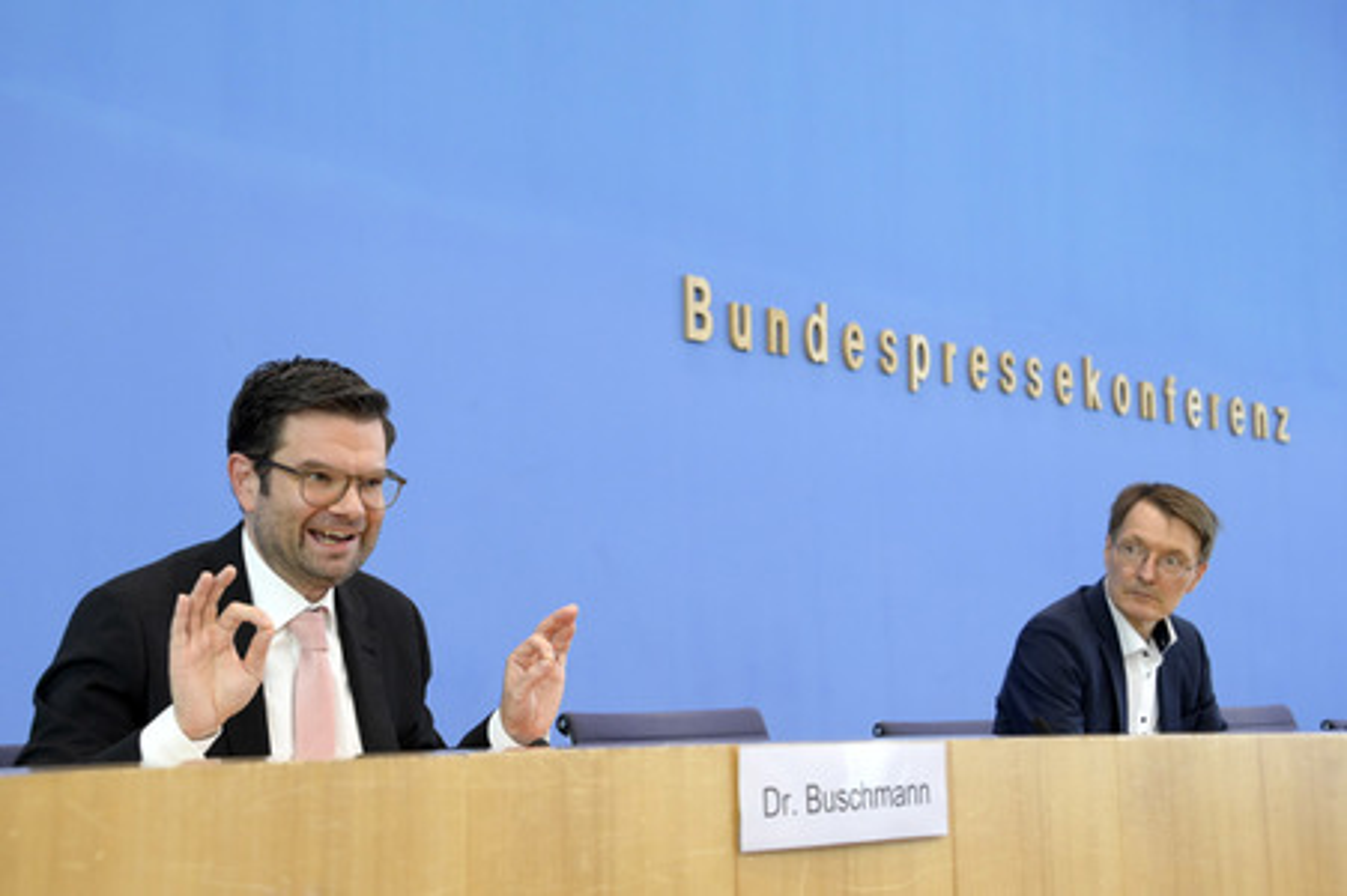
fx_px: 2056
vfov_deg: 24.6
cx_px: 674
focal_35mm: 55
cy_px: 448
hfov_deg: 36.3
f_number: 6.3
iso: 4000
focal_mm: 55
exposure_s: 1/640
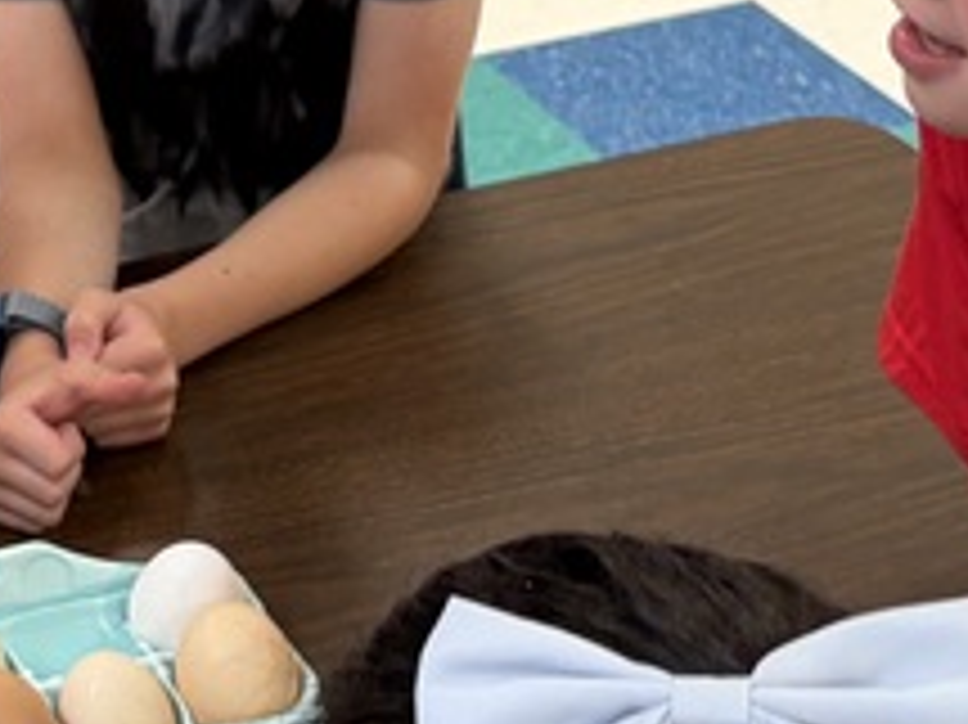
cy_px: 99
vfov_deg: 11.9
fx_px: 3466
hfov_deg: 15.5
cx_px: -59
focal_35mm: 124
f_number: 1.6
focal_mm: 5.96
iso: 80
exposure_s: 1/60
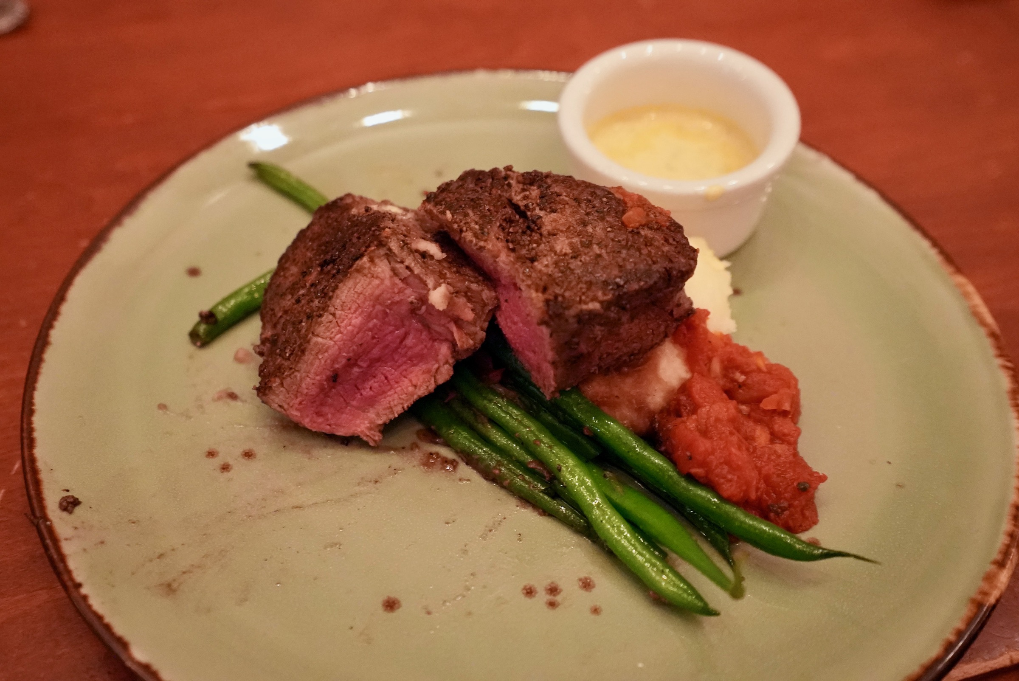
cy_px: 340
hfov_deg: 54.4
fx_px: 991
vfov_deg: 37.9
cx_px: 510
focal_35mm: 35
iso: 12800
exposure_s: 1/13
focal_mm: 35
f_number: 4
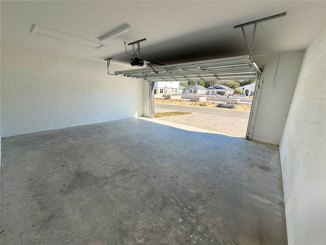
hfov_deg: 102.1
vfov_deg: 85.7
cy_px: 122
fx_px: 132
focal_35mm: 14
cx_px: 163
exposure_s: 1/502
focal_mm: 2.22
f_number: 2.2
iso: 40
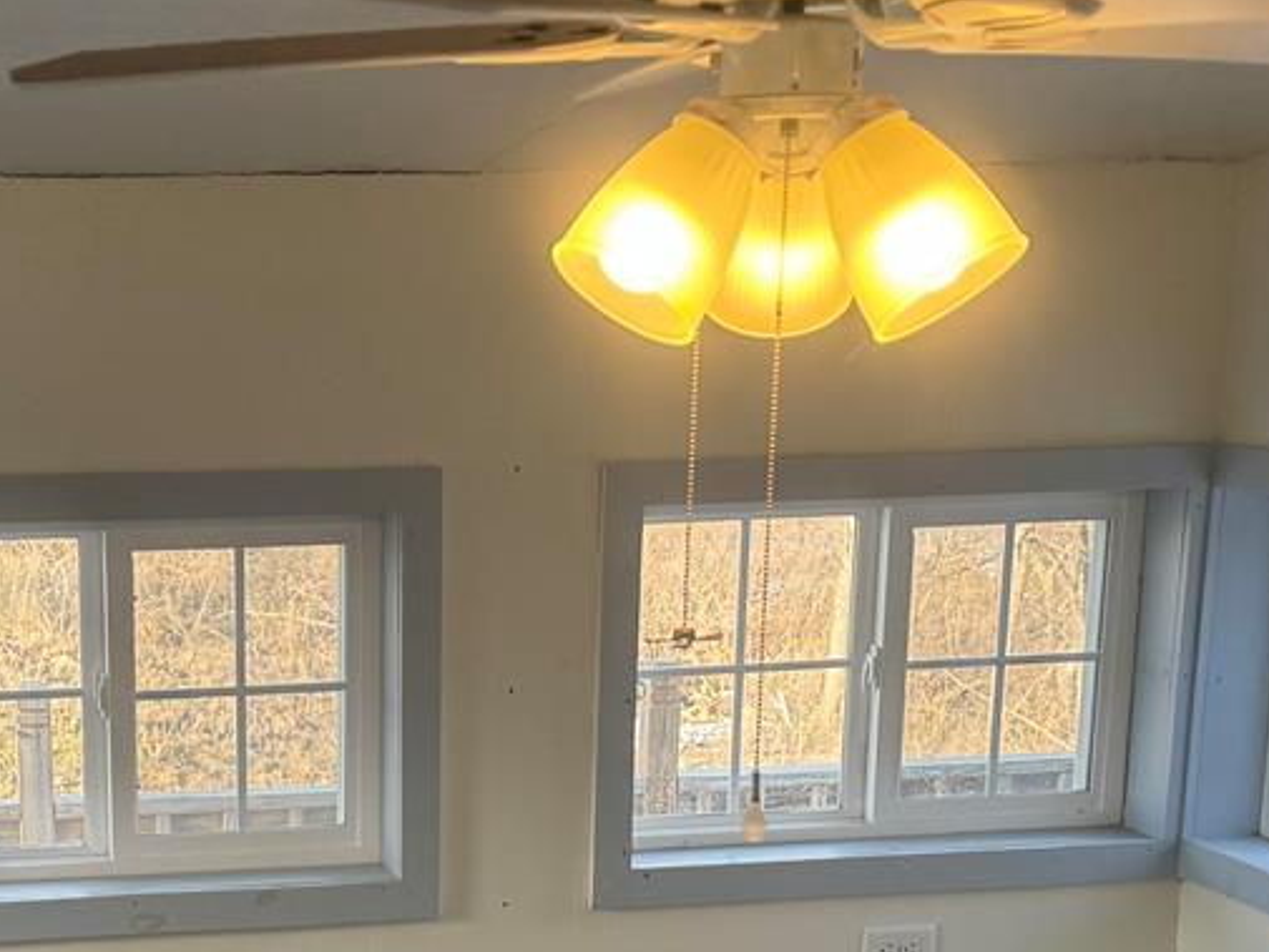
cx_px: 261
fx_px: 2787
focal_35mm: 76
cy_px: 975
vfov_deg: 18.8
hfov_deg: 25.2
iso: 50
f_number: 1.78
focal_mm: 6.76
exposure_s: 1/130
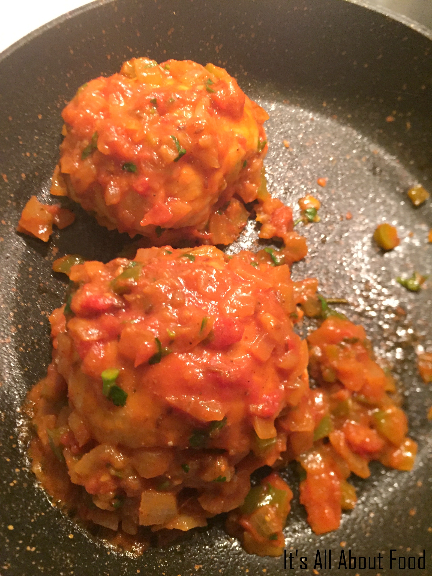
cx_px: 216
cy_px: 288
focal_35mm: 29
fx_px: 483
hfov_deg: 48.2
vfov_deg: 61.7
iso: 320
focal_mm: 4.15
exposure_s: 1/33
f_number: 2.2
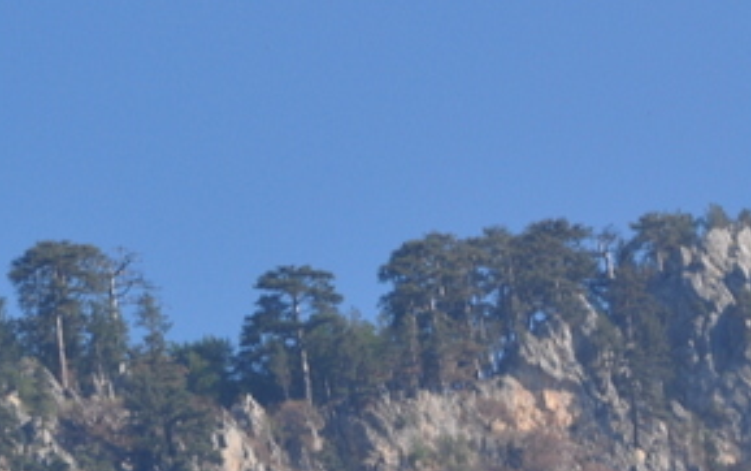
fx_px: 9081
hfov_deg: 4.7
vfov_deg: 3.0
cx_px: 197
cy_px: 432
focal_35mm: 443
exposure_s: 1/125
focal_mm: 105
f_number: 9
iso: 200
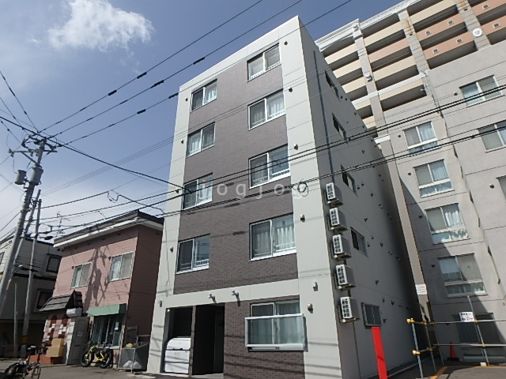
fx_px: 307
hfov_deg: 79.0
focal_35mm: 21
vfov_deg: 63.4
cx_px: 253
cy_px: 190
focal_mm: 3.7
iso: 125
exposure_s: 1/800
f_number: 6
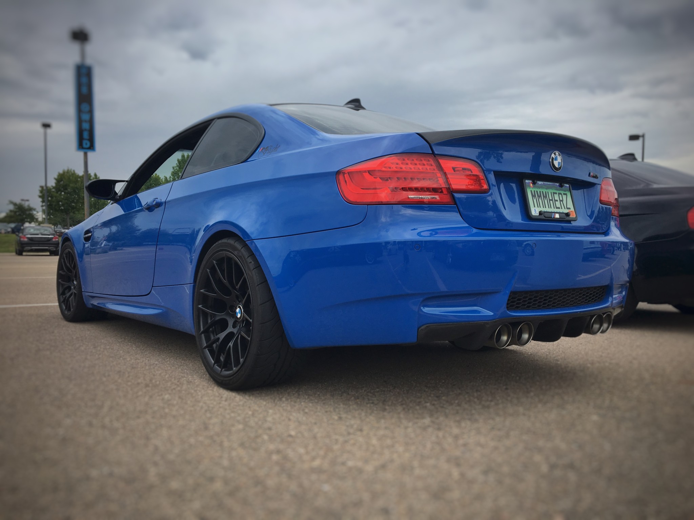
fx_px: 581
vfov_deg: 48.2
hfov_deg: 61.7
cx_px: 347
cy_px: 260
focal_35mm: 29
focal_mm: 4.15
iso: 25
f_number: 2.2
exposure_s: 1/810
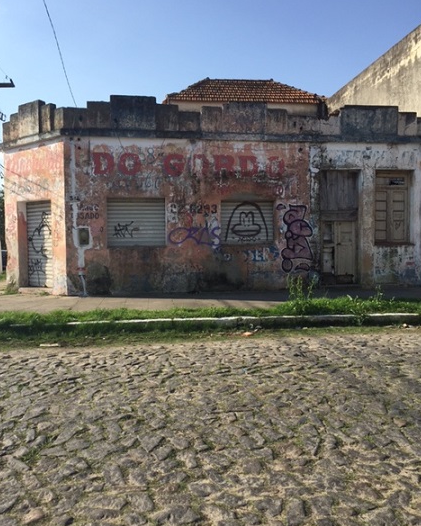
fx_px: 483
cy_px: 266
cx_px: 210
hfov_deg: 47.1
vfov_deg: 57.2
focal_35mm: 31
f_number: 2.2
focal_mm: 4.15
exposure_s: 1/1464
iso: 32
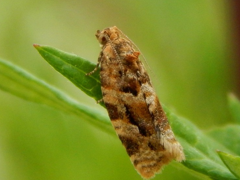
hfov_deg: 12.7
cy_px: 98
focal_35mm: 155
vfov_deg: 9.6
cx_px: 129
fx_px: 1075
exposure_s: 1/125
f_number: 4.9
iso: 400
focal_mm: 25.3
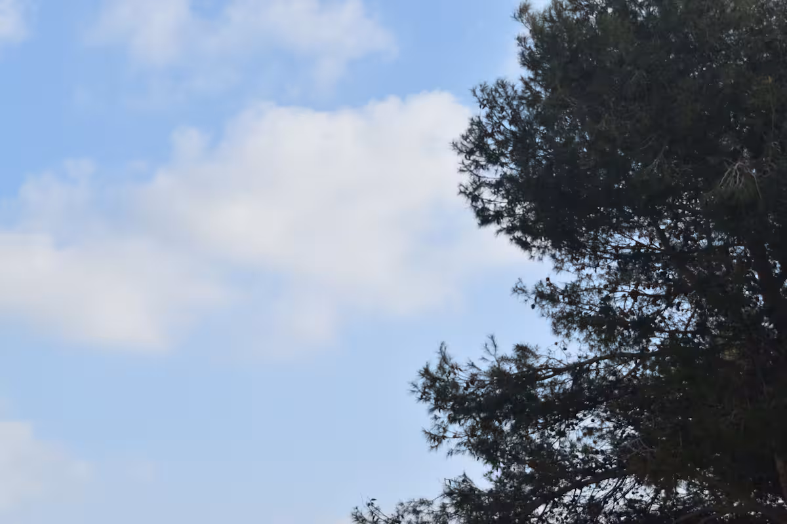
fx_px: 1574
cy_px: 262
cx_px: 394
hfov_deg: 28.1
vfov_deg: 18.9
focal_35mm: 72
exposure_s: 1/400
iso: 200
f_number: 10
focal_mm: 48
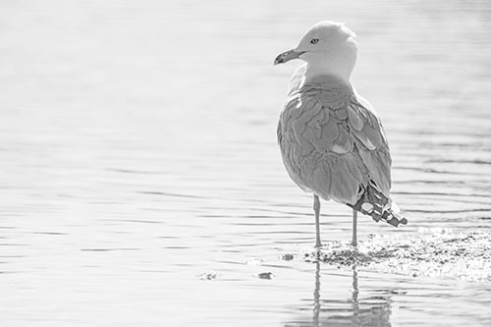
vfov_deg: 1.1
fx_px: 16360
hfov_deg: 1.7
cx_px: 246
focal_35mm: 1200
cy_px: 164
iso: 1600
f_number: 13
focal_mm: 1200
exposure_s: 1/2500
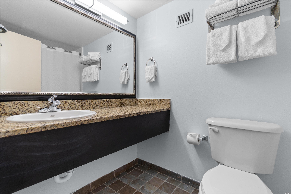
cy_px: 97
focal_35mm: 15
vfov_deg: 77.3
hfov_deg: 100.4
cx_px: 146
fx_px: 121
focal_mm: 10
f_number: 4.5
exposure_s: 2
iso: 100
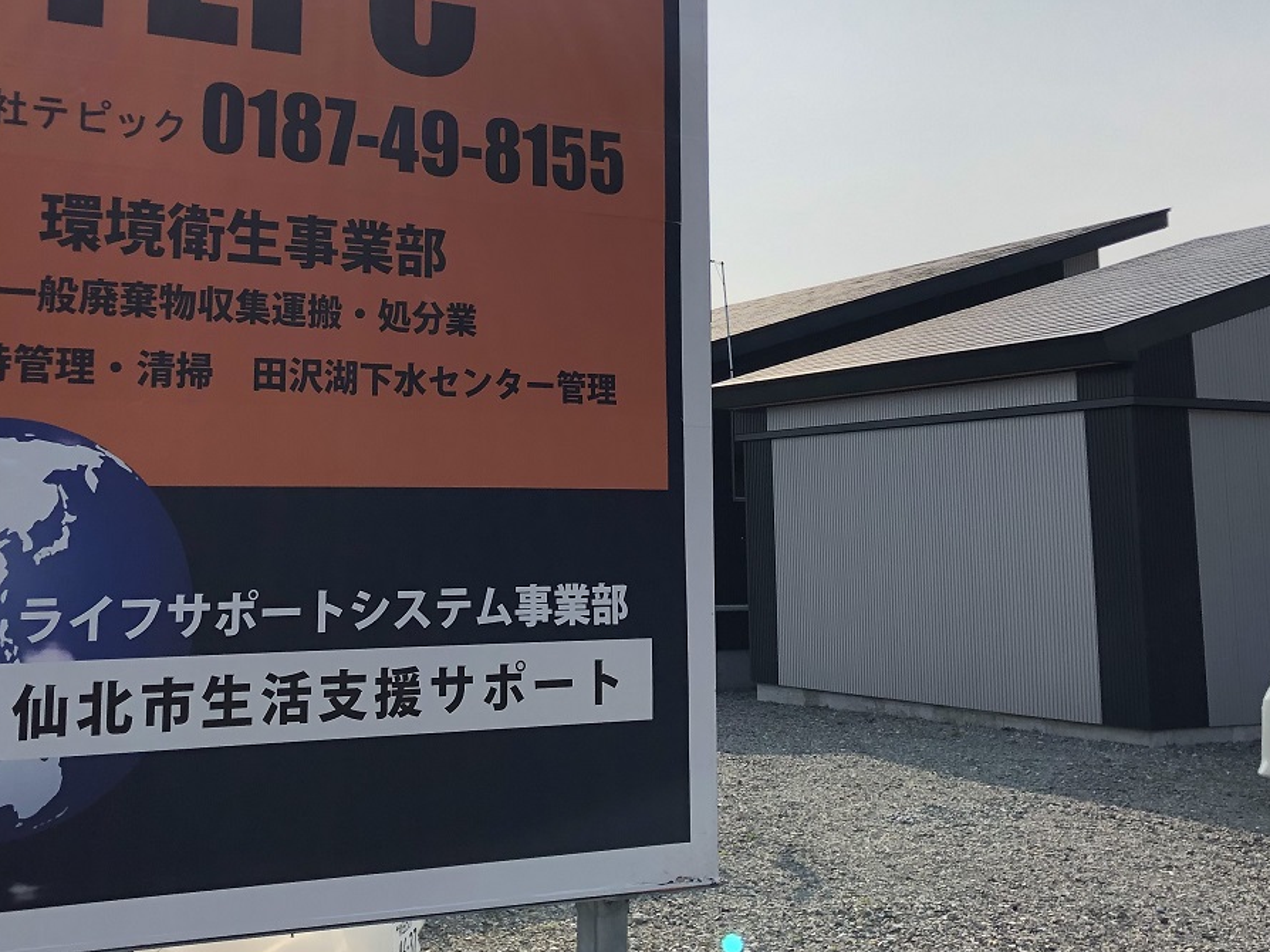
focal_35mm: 47
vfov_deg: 30.4
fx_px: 1724
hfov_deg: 40.4
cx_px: 555
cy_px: 252
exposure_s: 1/2667
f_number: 1.8
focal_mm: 3.99
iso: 25
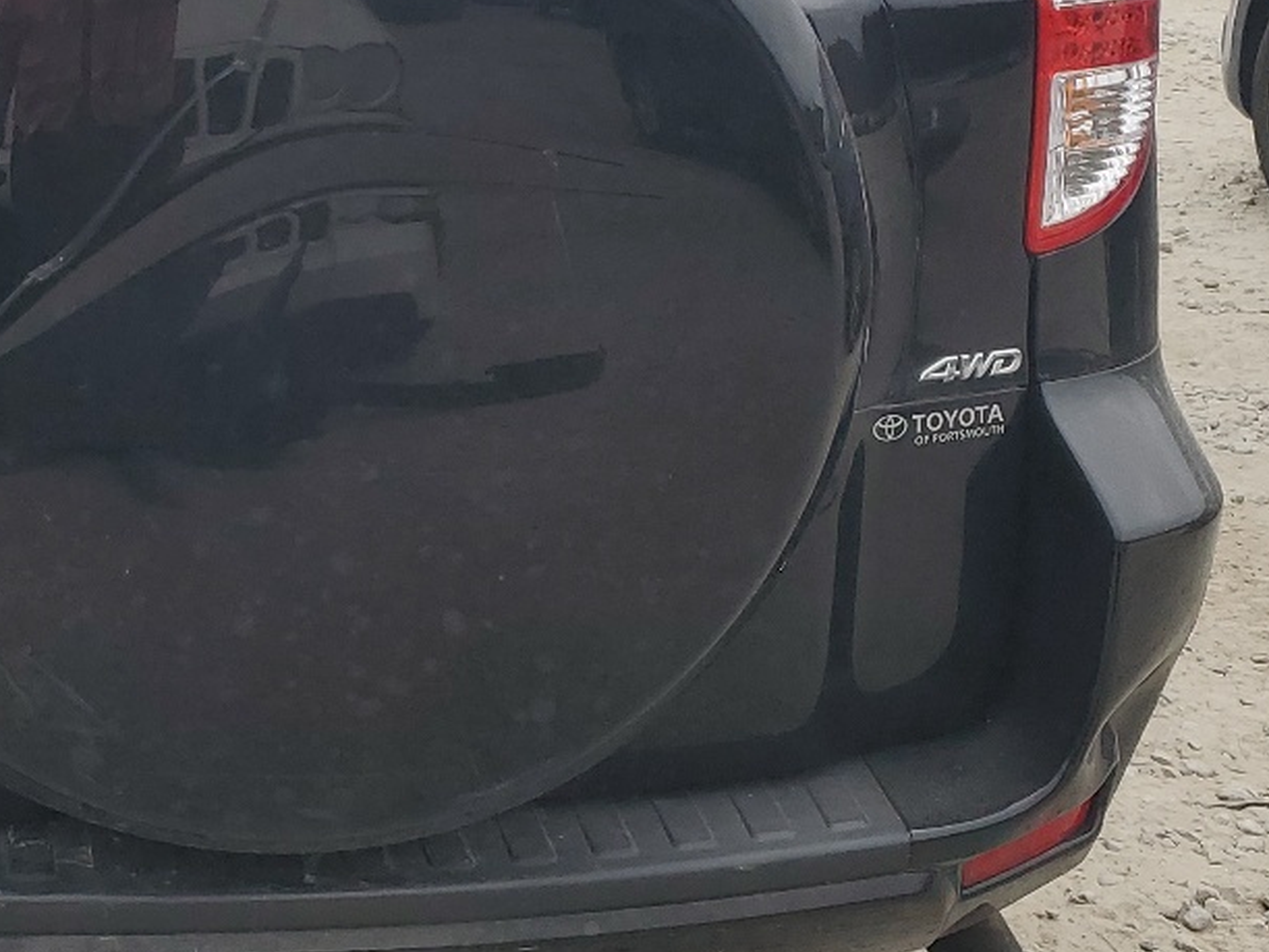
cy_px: 183
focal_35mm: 68
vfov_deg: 21.3
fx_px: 2493
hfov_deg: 27.0
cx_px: 4
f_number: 1.5
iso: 50
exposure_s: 1/1429
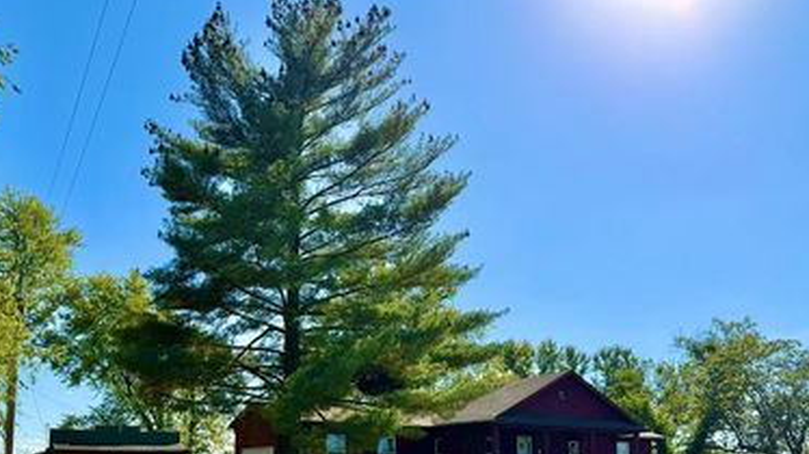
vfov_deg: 32.5
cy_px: 382
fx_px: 750
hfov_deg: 56.6
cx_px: 387
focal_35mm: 35
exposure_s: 1/7353
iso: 80
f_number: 1.78
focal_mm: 6.76
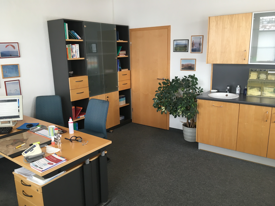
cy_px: 103
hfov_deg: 61.7
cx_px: 138
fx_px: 230
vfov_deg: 48.2
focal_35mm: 29
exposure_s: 1/33
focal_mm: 4.15
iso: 100
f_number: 2.2
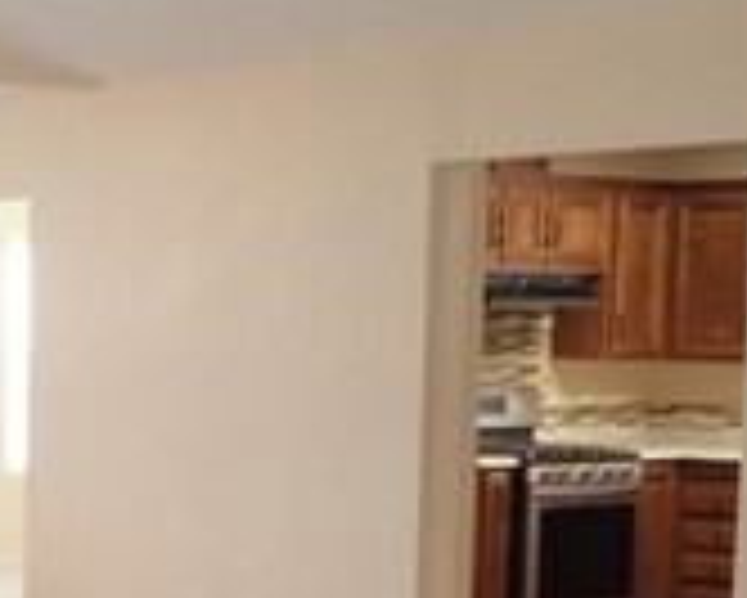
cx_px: -266
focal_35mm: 94
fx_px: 2079
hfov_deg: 18.7
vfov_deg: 16.2
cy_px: 531
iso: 200
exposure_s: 1/30
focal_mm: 4.5
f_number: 2
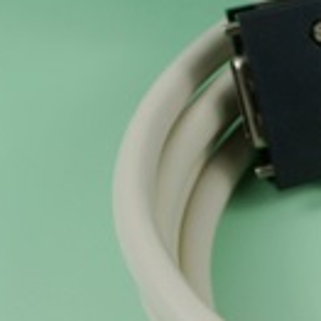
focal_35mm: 157
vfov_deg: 11.1
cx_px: 622
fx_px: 1646
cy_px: 206
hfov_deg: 10.3
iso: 100
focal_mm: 27
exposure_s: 1/80
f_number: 6.3
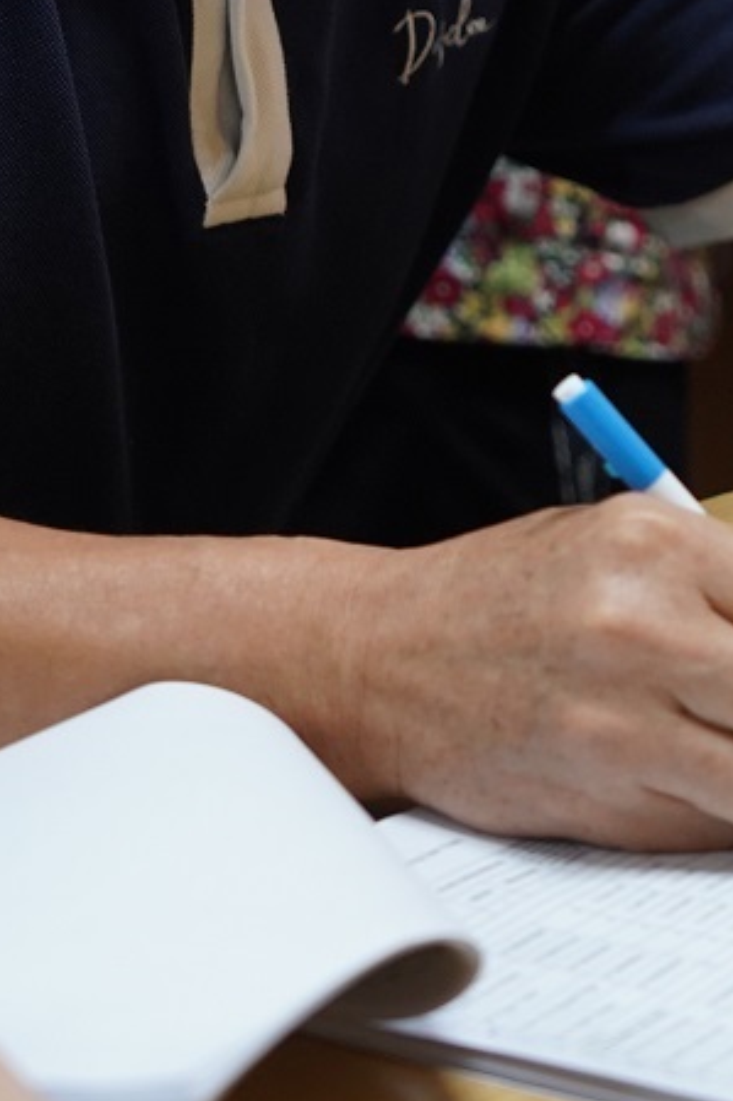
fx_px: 7152
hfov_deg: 5.9
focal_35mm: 234
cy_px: -56
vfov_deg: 8.7
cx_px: 537
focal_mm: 70
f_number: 2.8
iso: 1600
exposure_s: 1/160
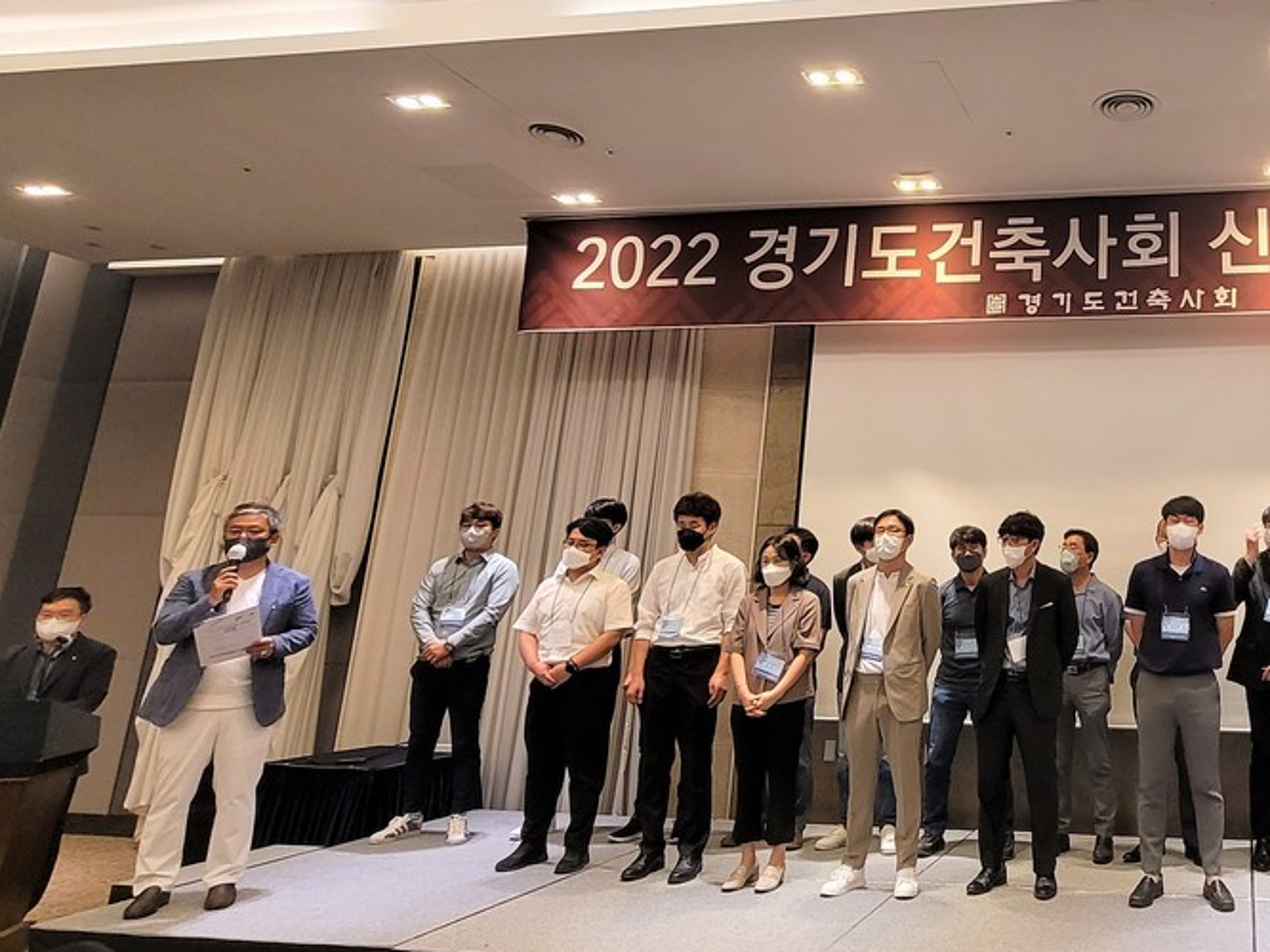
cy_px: 355
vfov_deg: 54.2
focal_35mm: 25
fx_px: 917
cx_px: 1116
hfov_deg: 60.1
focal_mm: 2.2
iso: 200
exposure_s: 1/60
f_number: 2.2
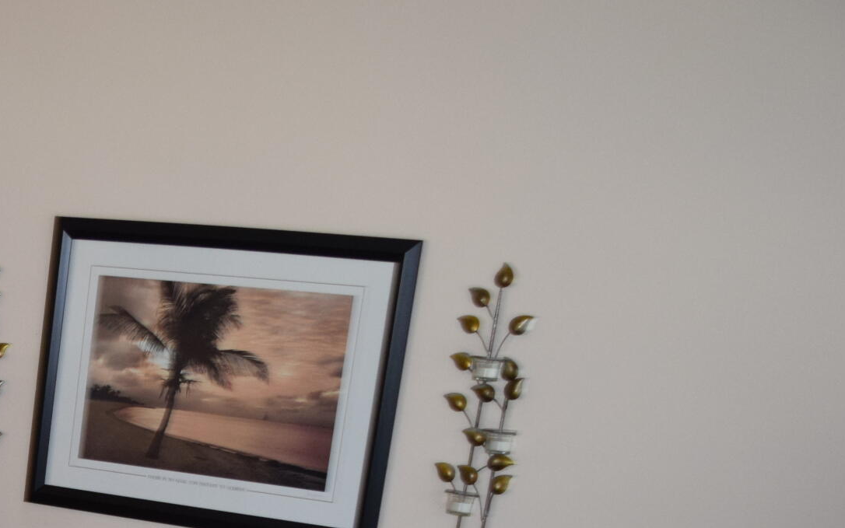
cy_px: 691
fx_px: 1750
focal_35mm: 76
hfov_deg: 23.6
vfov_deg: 16.2
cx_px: -282
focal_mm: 18
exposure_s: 1/60
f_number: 3.5
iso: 900
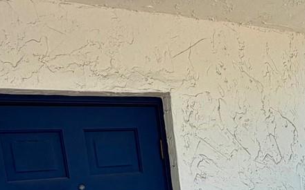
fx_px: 449
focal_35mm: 54
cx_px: 227
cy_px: 259
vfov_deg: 21.3
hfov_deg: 36.7
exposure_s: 1/298
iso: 50
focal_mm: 2.22
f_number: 2.2
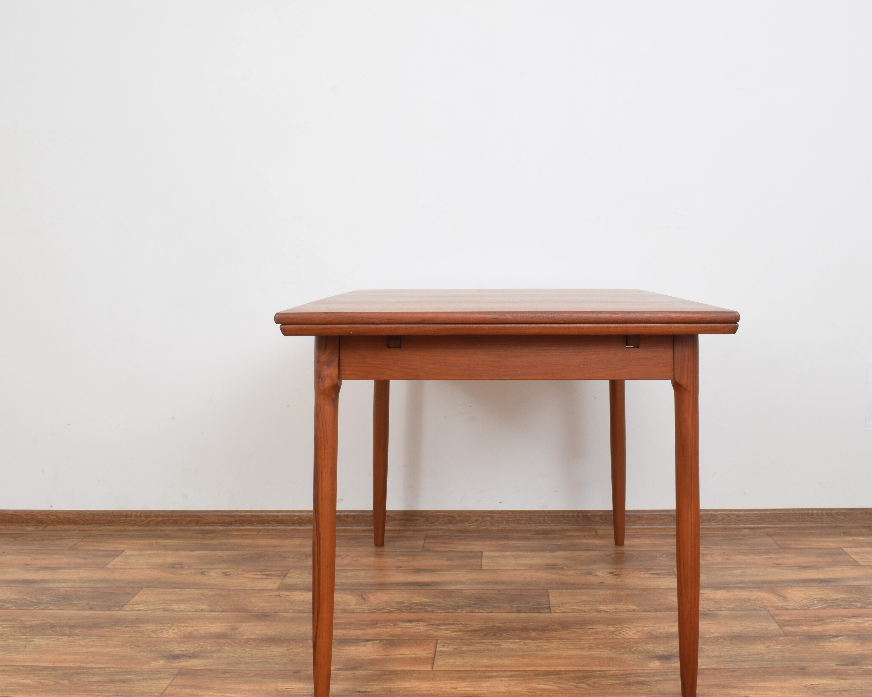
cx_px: 508
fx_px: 1021
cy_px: 351
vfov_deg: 37.7
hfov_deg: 46.1
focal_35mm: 40
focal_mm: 23
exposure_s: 3
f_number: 25
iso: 100
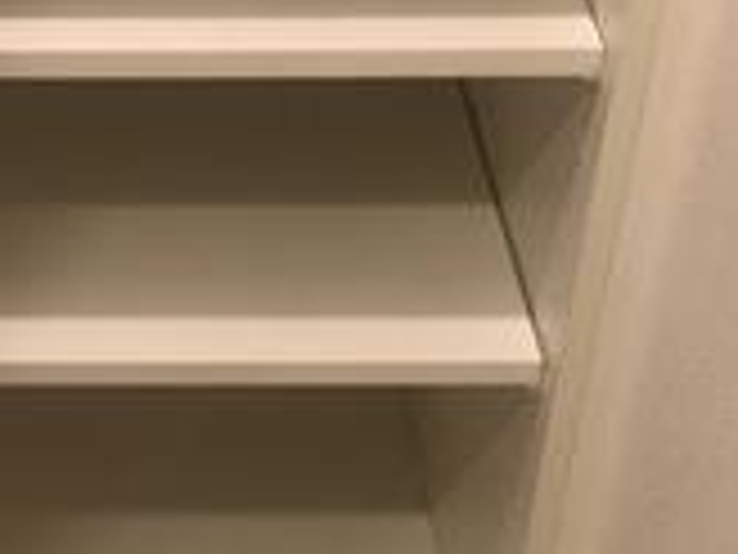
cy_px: 275
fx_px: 2324
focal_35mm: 109
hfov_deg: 17.8
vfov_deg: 13.6
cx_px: 68
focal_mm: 3.99
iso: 40
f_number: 1.8
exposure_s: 1/17
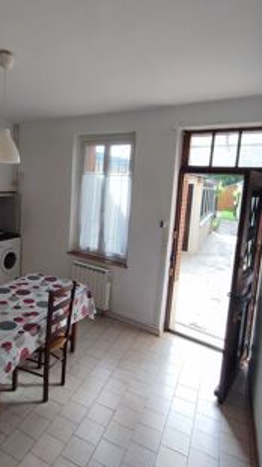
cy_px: 211
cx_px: 60
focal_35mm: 24
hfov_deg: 45.7
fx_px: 297
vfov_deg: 76.1
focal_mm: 1.65
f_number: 2.2
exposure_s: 1/182
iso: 50
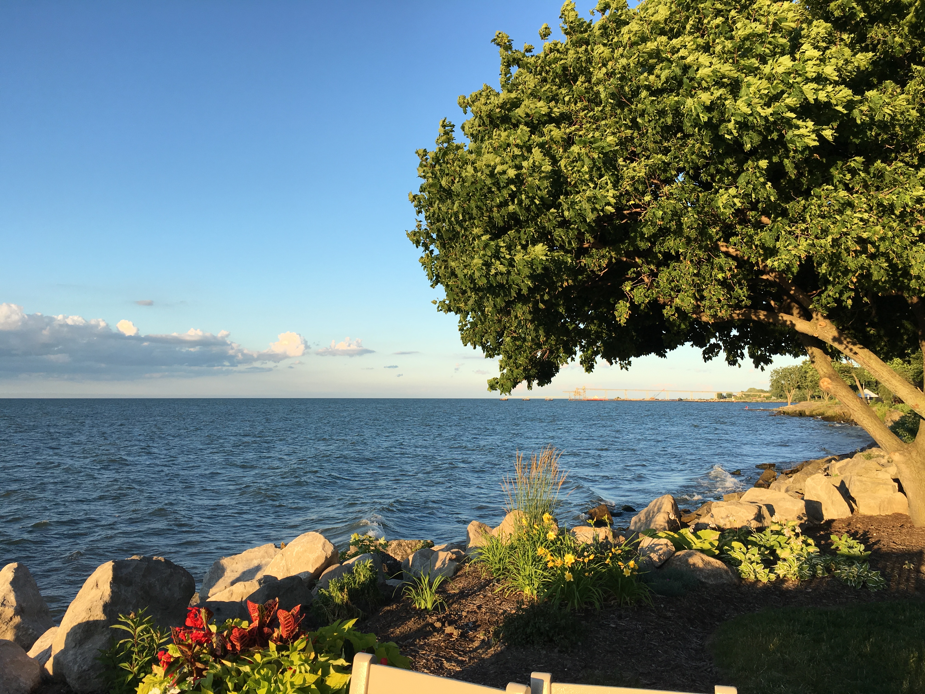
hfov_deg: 61.7
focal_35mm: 29
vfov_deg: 48.2
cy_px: 347
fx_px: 775
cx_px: 462
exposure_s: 1/615
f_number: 2.2
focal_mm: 4.15
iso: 25
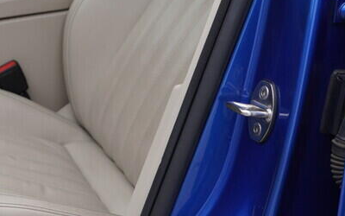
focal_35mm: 94
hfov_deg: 20.9
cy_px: 34
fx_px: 884
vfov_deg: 13.8
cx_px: -42
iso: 125
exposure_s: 1/50
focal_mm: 24
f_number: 3.2
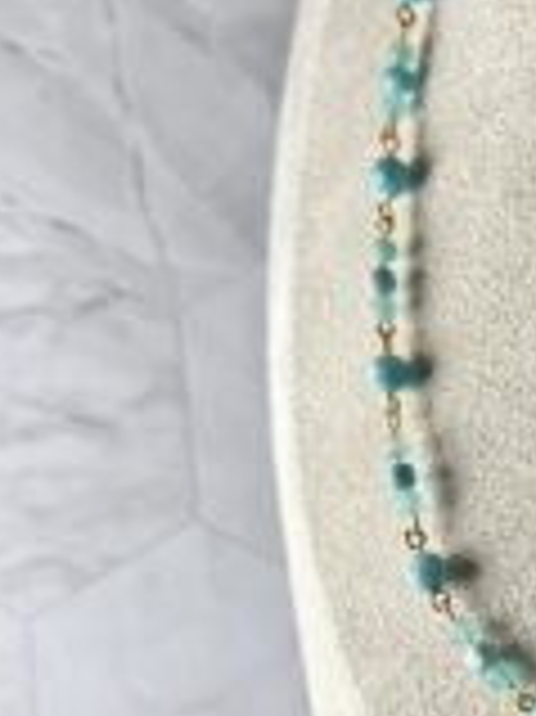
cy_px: 489
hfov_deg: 16.3
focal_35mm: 84
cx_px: 757
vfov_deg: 23.2
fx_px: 1737
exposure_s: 1/213
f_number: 1.78
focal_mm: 6.76
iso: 64
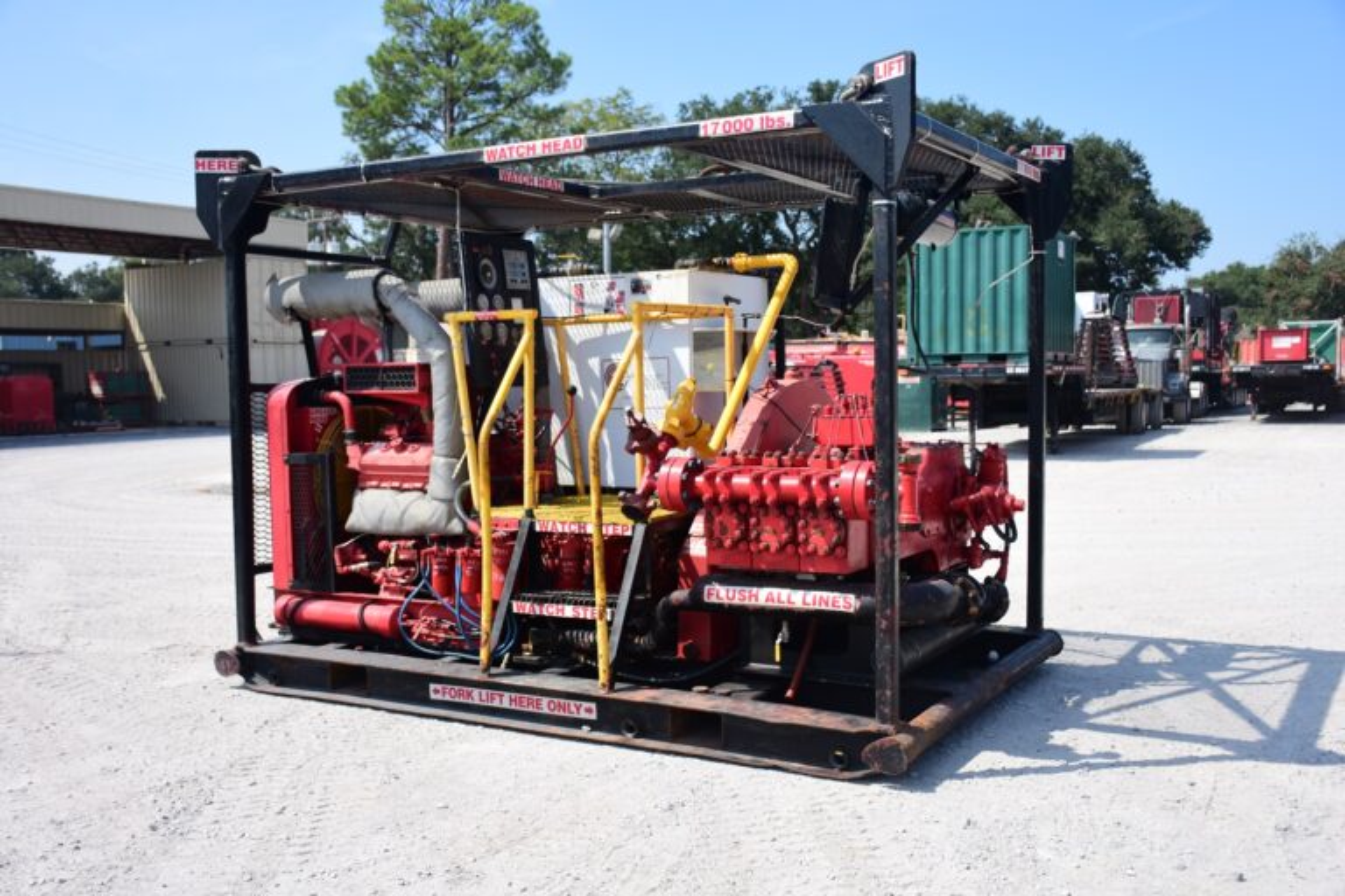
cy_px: 448
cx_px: 672
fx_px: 1345
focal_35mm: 36
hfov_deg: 53.1
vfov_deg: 36.9
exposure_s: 1/640
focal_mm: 24
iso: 100
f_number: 4.5
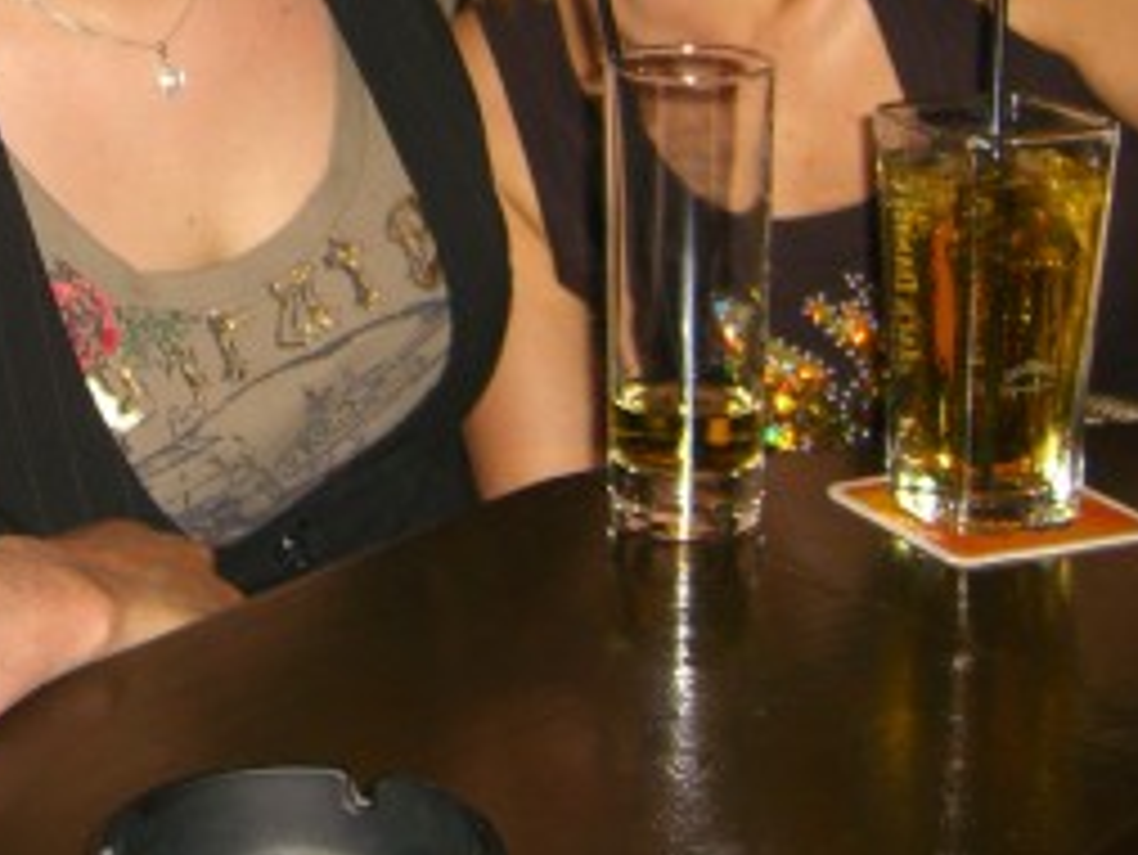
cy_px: -144
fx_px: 2960
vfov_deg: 15.9
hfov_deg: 21.2
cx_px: 58
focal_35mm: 90
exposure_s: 1/60
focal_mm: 7.9
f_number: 2.8
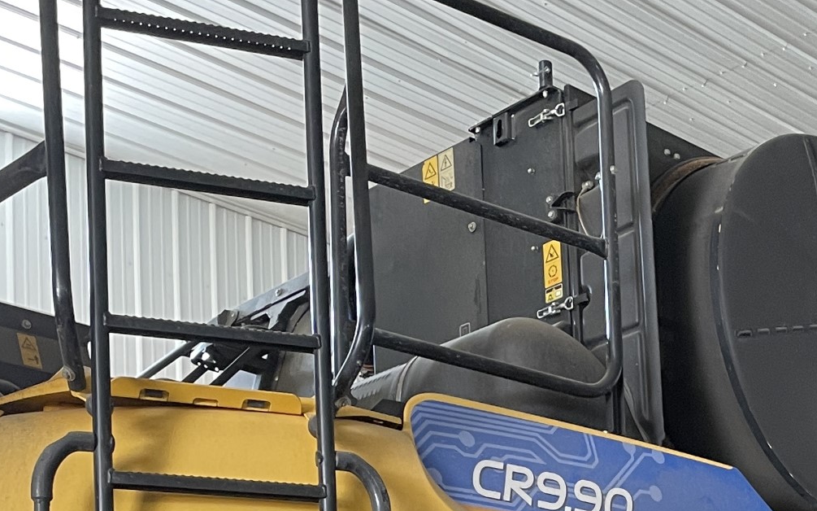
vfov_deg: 15.2
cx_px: 578
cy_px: 781
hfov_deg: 25.9
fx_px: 1759
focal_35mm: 79
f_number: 1.6
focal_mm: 4.2
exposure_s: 1/60
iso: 200
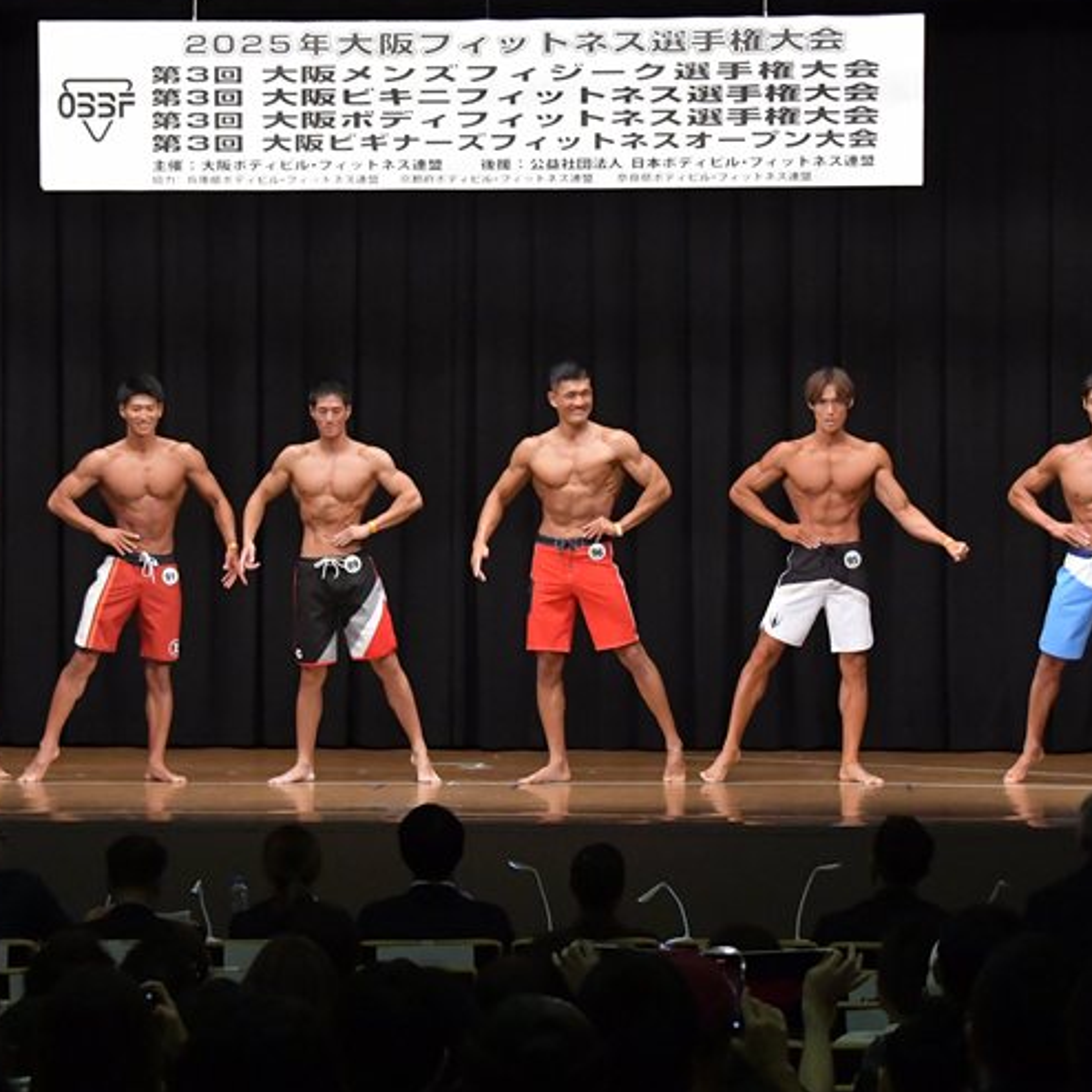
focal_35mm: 124
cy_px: 537
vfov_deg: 14.1
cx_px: 540
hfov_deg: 14.1
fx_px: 4426
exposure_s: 1/400
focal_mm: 62
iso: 6400
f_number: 5.6
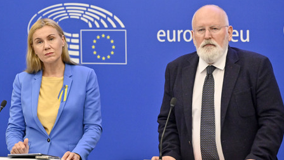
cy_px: 83
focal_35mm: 190
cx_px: 142
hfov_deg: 11.3
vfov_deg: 6.4
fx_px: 1432
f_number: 4
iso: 5000
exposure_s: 1/640
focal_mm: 180
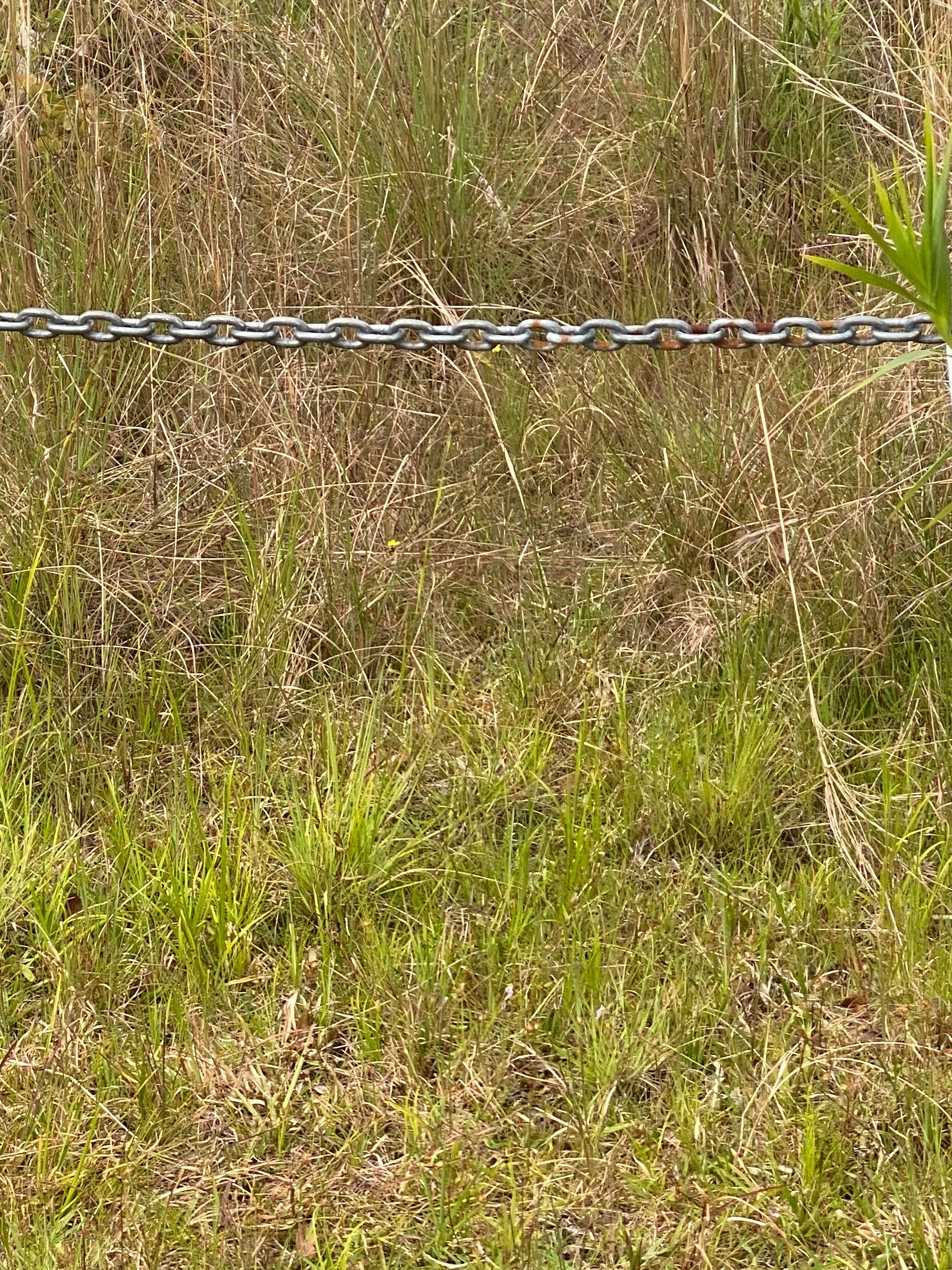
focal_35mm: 96
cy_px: 194
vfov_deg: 20.1
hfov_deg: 15.4
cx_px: 542
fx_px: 3520
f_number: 2
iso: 20
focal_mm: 6
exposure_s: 1/381
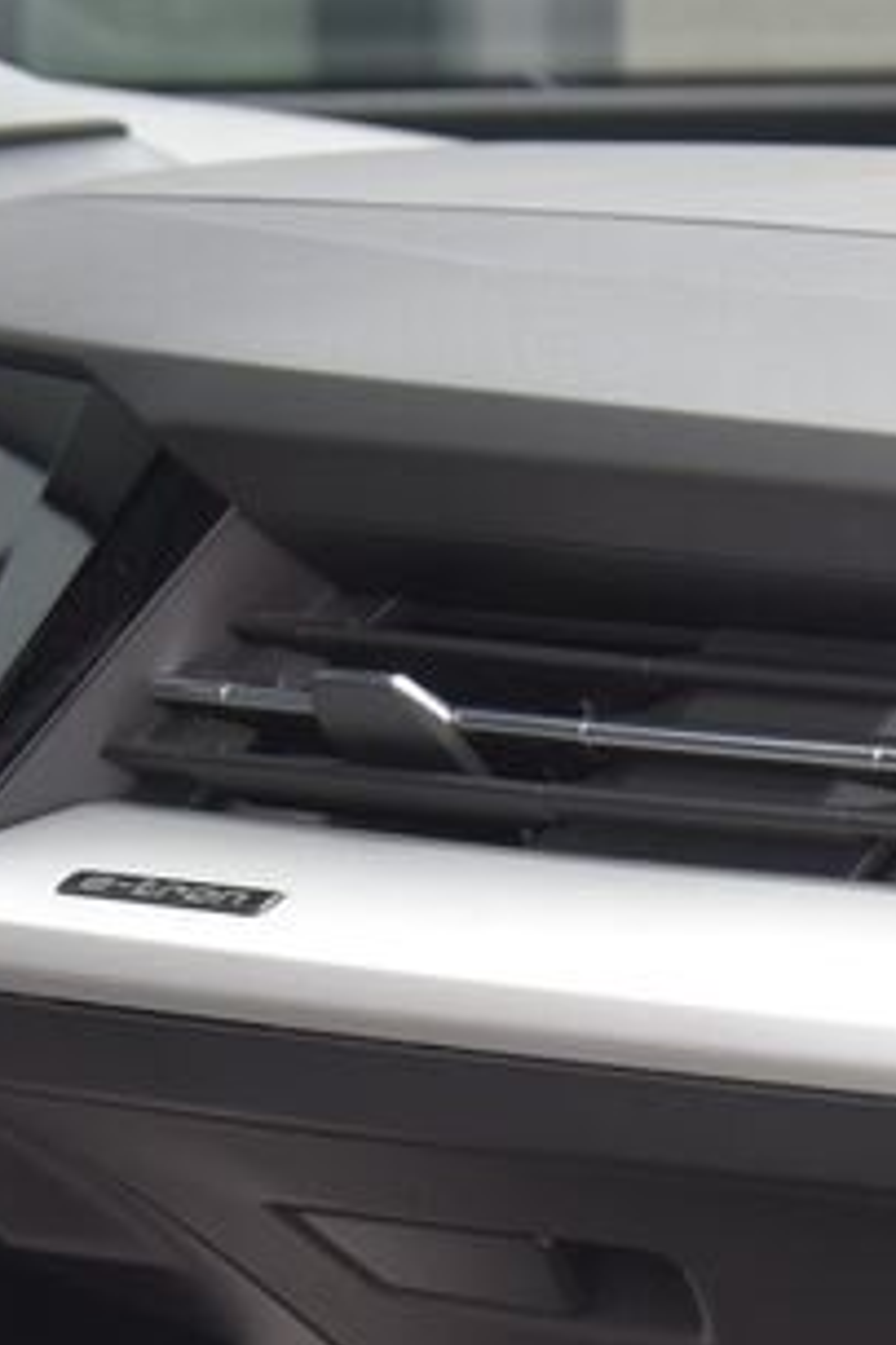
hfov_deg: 8.2
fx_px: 6279
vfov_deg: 12.2
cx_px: 366
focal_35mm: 168
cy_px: 1067
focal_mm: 50
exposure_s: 1/80
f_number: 4.5
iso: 500
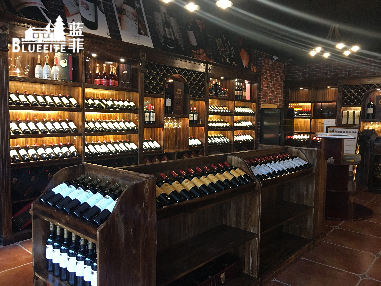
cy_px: 143
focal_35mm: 29
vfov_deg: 48.2
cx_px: 190
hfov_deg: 61.7
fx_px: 319
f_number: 2.2
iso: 80
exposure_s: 1/10
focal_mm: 4.15
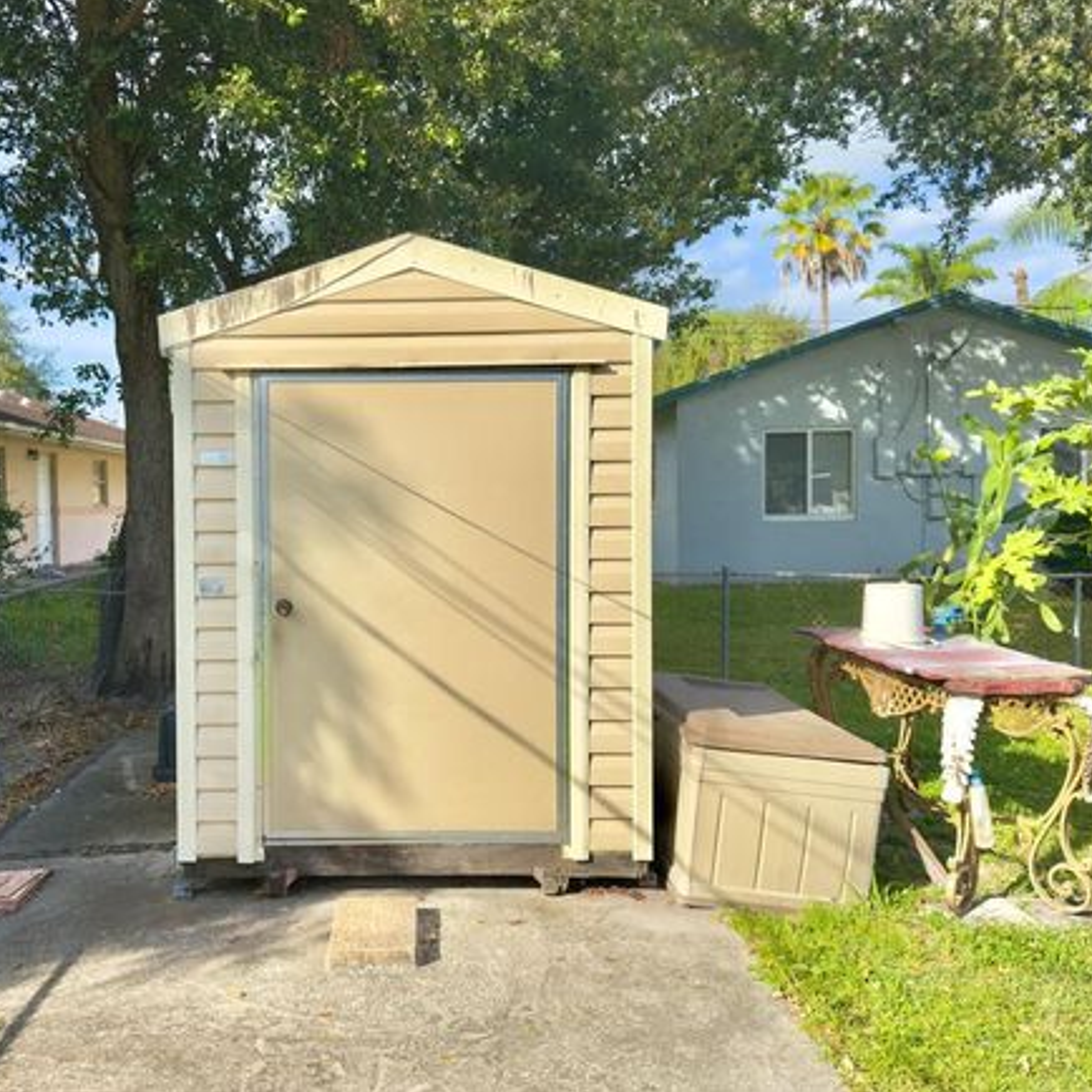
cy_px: 537
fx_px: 1035
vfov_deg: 55.6
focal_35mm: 29
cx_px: 410
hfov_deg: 55.0
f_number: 1.78
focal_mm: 6.76
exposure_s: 1/4292
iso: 64
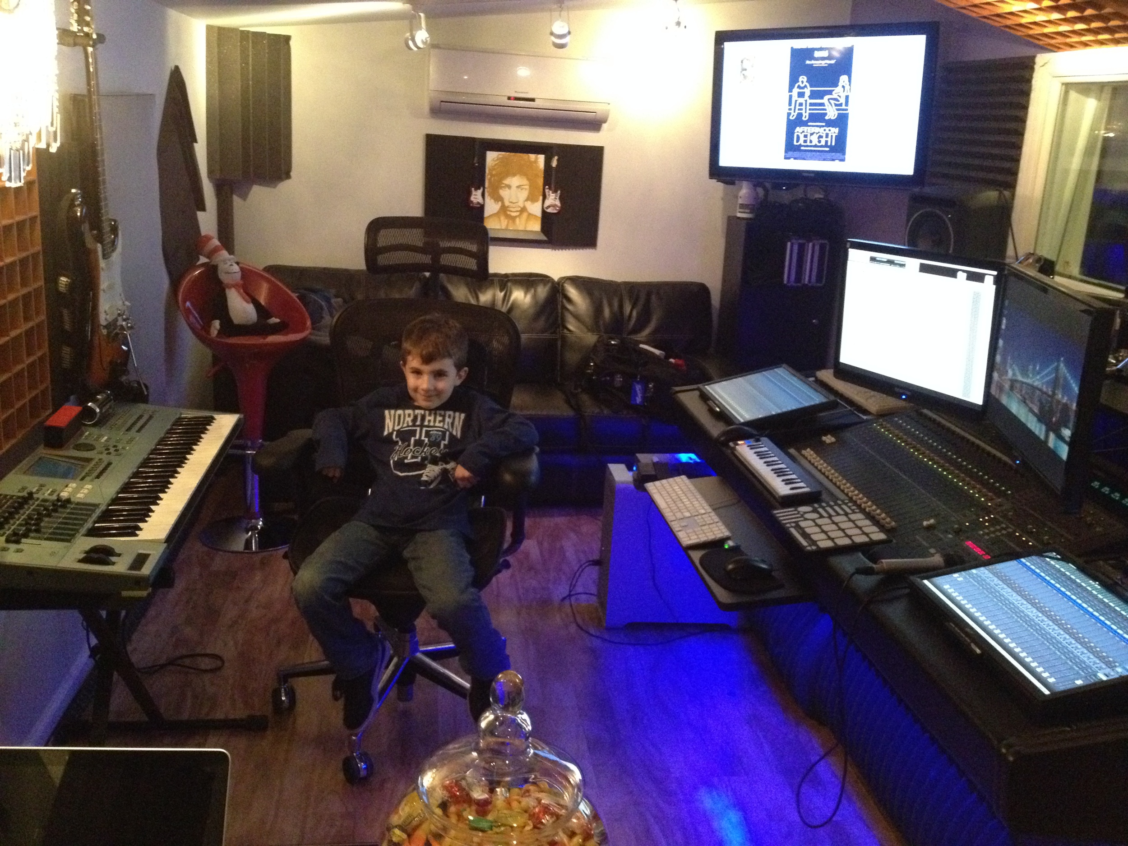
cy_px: 423
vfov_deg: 40.7
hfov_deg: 52.6
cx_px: 564
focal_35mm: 35
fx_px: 1141
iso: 800
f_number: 2.4
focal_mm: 4.28
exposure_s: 1/15
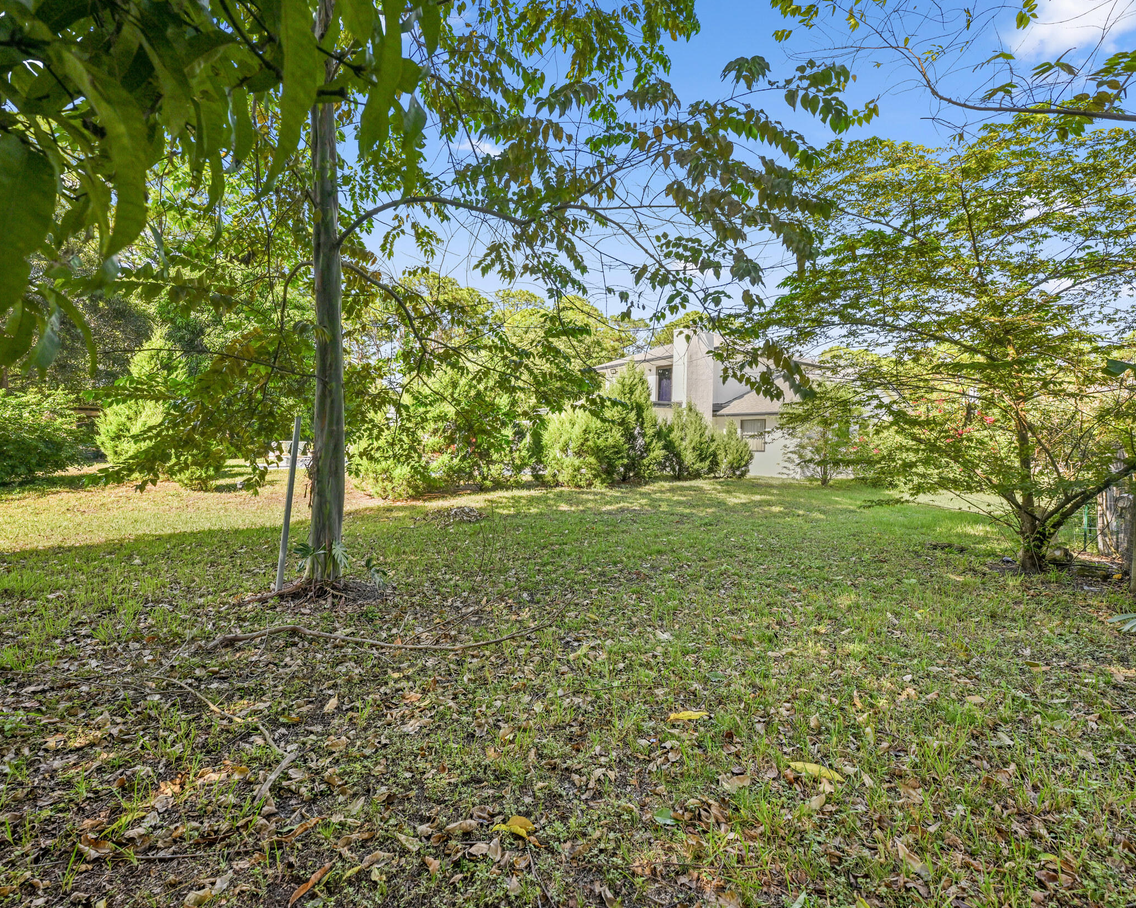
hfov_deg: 93.1
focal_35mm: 16
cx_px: 575
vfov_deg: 80.4
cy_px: 454
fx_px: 538
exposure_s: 1/1250
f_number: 8
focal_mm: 14
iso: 500
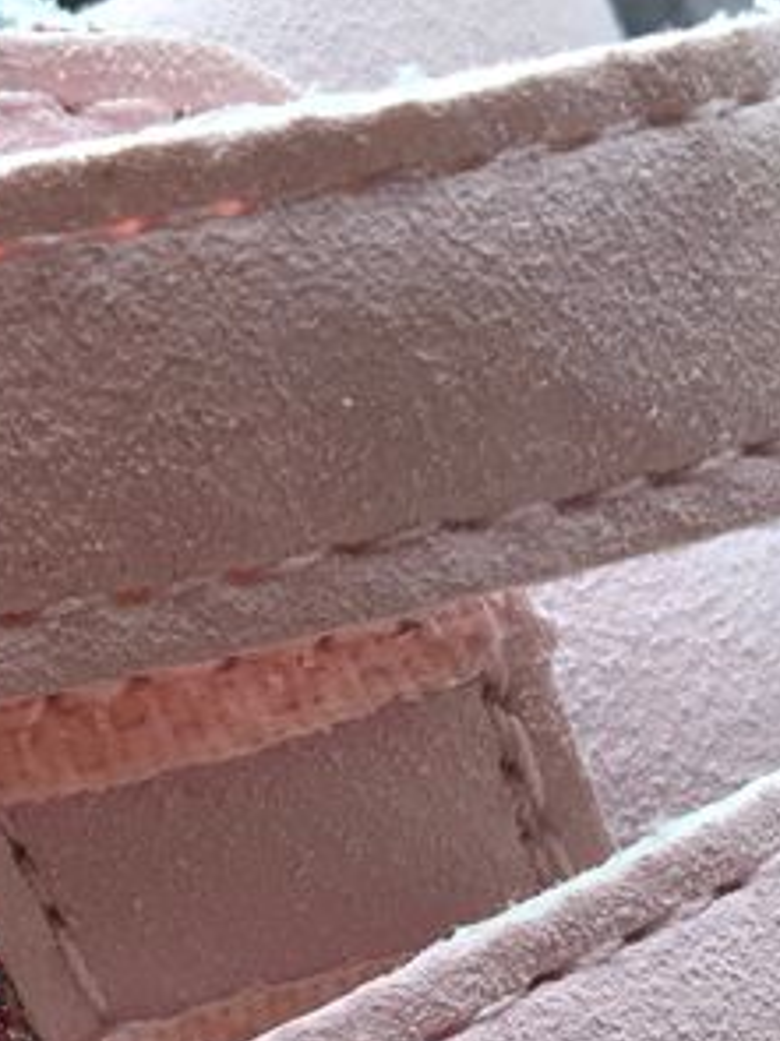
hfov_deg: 12.9
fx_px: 3427
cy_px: 1316
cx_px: 180
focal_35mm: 114
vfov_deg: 16.4
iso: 32
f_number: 1.8
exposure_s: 1/60
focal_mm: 3.99
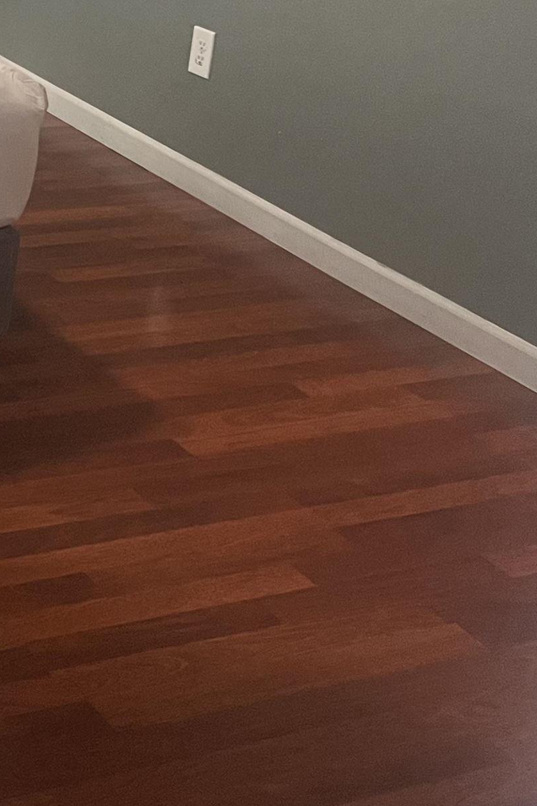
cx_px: -367
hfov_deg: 17.0
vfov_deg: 27.9
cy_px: 42
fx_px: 1543
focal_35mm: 69
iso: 500
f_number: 1.5
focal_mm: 5.7
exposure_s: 1/60
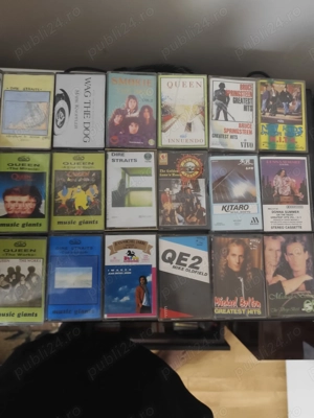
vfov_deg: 73.9
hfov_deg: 58.9
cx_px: 157
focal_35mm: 23
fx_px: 278
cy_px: 209
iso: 3200
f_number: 1.65
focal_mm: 6.19
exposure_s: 1/14.3
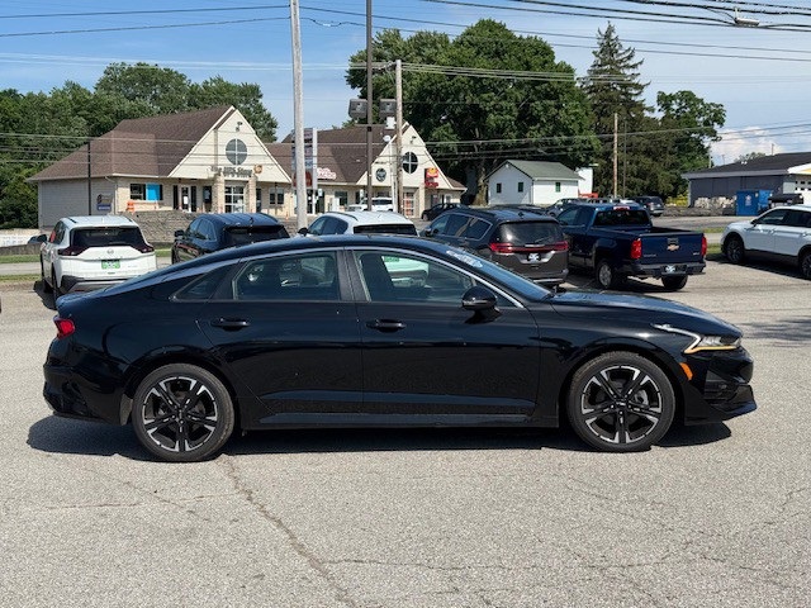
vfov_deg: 30.3
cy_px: 304
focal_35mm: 48
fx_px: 1125
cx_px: 406
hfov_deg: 39.7
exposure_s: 1/5208
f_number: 1.78
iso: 100
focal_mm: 6.76
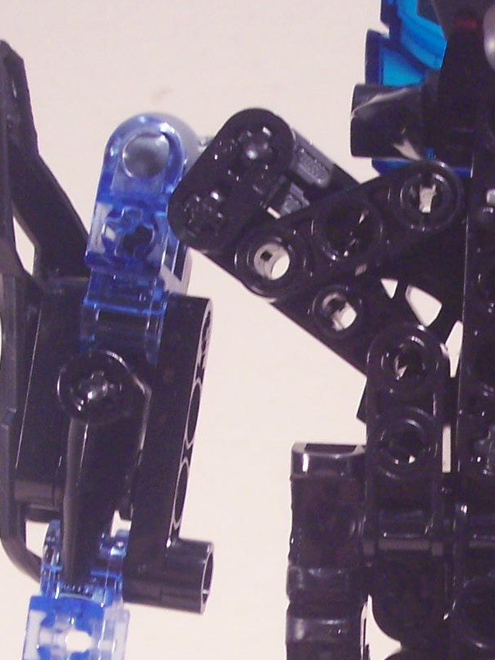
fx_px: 2841
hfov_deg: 9.9
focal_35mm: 149
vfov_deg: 13.2
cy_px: 556
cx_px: 478
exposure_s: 1/30
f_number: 4
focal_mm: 10.7
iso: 200
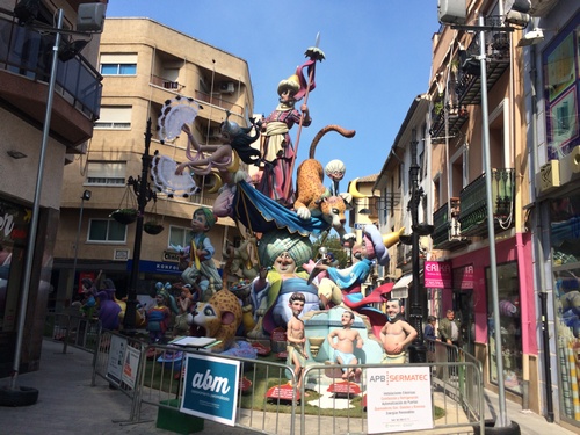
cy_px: 218
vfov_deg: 48.2
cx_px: 290
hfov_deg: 61.7
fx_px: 486
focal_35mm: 29
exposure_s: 1/1520
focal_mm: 4.15
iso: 32
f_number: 2.2
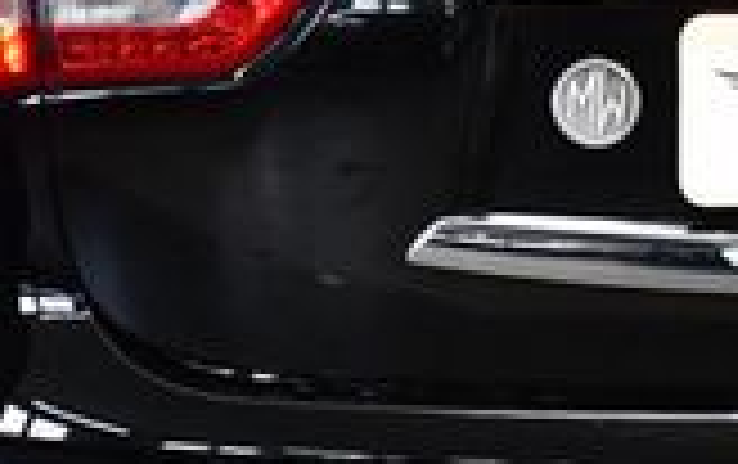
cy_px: 72
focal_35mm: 143
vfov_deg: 9.2
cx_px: 855
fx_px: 2880
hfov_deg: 14.2
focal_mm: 18
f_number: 3.5
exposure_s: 1/125
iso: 1800
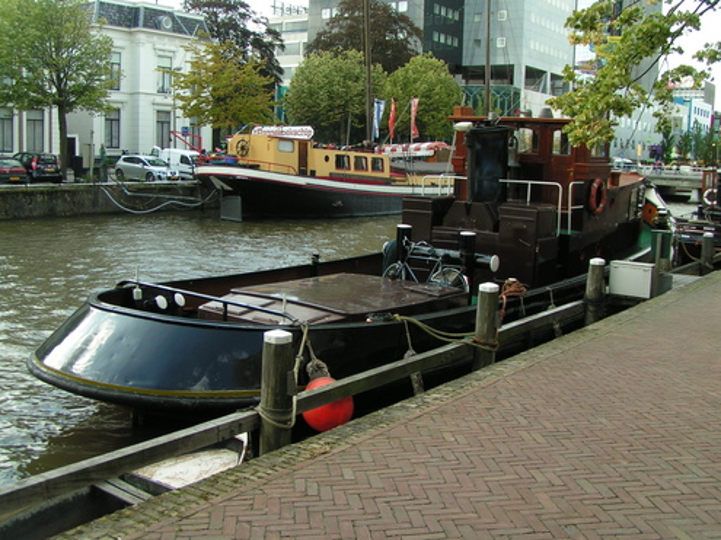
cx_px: 360
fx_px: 791
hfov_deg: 49.0
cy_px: 270
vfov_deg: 37.7
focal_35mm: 38
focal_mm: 5.8
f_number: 5
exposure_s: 1/100
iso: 50
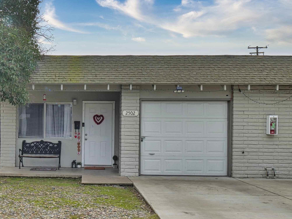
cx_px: 79
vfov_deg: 33.5
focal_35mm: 43
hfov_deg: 42.7
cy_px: 126
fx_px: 363
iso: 125
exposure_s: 1/250
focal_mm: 14
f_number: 5.6
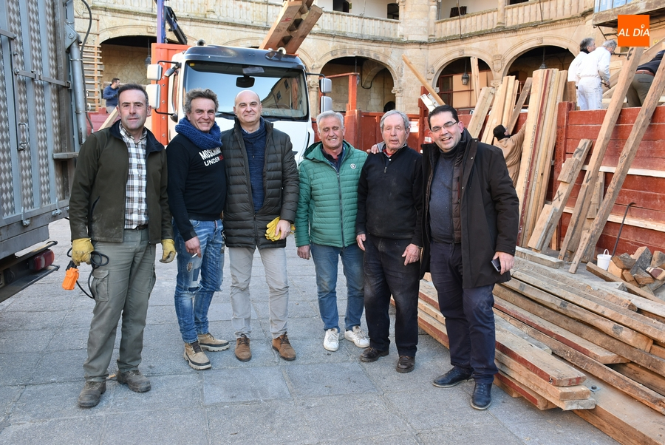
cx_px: 332
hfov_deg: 57.2
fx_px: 610
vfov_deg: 40.1
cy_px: 222
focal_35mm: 33
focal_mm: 22
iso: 400
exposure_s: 1/125
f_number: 5.6
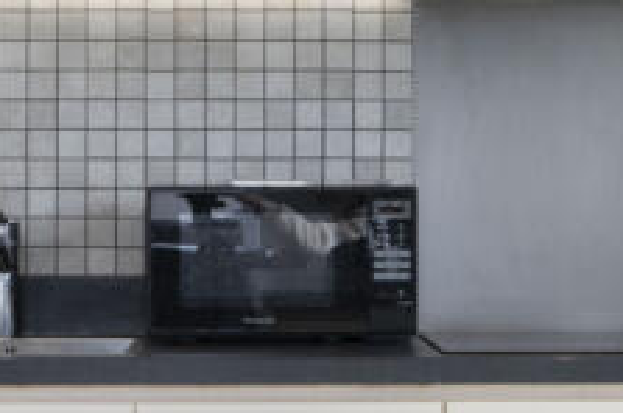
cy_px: 236
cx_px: 285
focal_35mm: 117
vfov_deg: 11.6
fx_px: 2027
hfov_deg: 17.5
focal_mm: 25.5
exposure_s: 1/10
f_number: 16
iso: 250
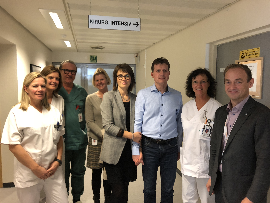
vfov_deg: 49.7
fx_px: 218
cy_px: 102
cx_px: 135
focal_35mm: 28
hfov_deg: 63.4
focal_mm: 3.99
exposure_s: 1/14
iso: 100
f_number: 1.8
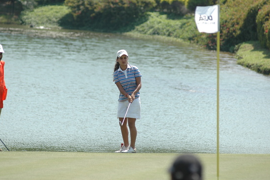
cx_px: 131
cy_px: 85
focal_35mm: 331
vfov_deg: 4.1
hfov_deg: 6.2
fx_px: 2481
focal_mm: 200
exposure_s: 1/1250
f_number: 4
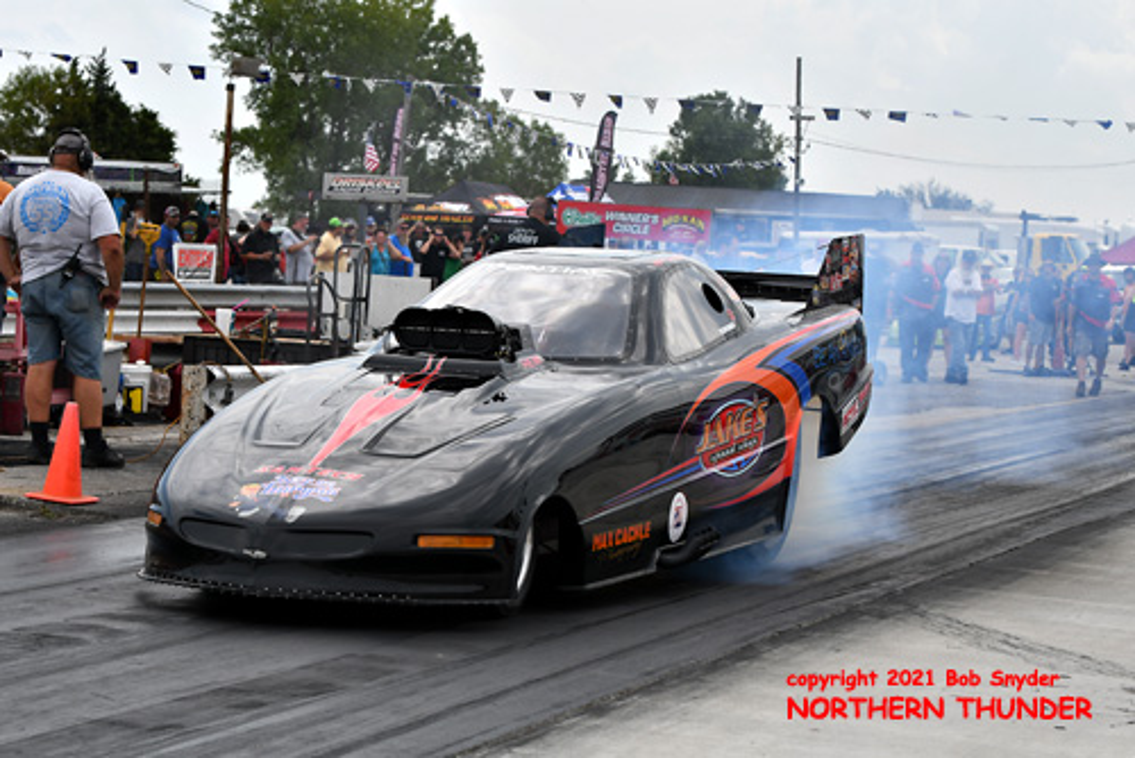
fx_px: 3312
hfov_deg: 19.4
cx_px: 568
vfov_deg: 13.1
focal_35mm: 105
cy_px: 379
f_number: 6.3
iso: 160
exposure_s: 1/1000
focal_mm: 70
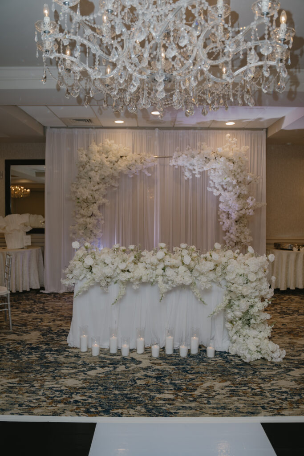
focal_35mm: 28
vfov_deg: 65.5
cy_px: 228
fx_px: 355
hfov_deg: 46.4
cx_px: 152
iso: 250
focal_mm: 28
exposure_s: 1/250
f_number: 2.8
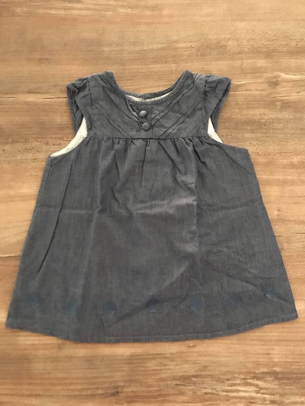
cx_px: 152
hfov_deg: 49.7
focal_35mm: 28
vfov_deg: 63.4
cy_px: 203
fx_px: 329
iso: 100
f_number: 1.8
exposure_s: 1/4
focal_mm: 3.99
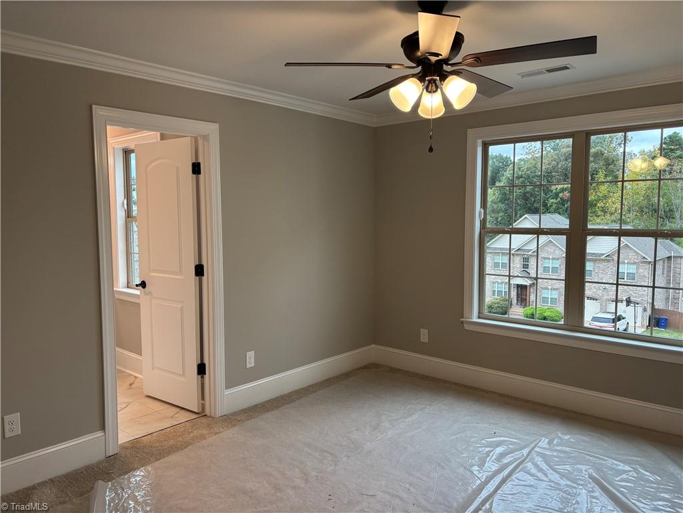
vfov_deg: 53.1
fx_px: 513
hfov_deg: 67.3
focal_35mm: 26
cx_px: 342
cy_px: 256
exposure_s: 1/120
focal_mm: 5.96
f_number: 1.6
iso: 125
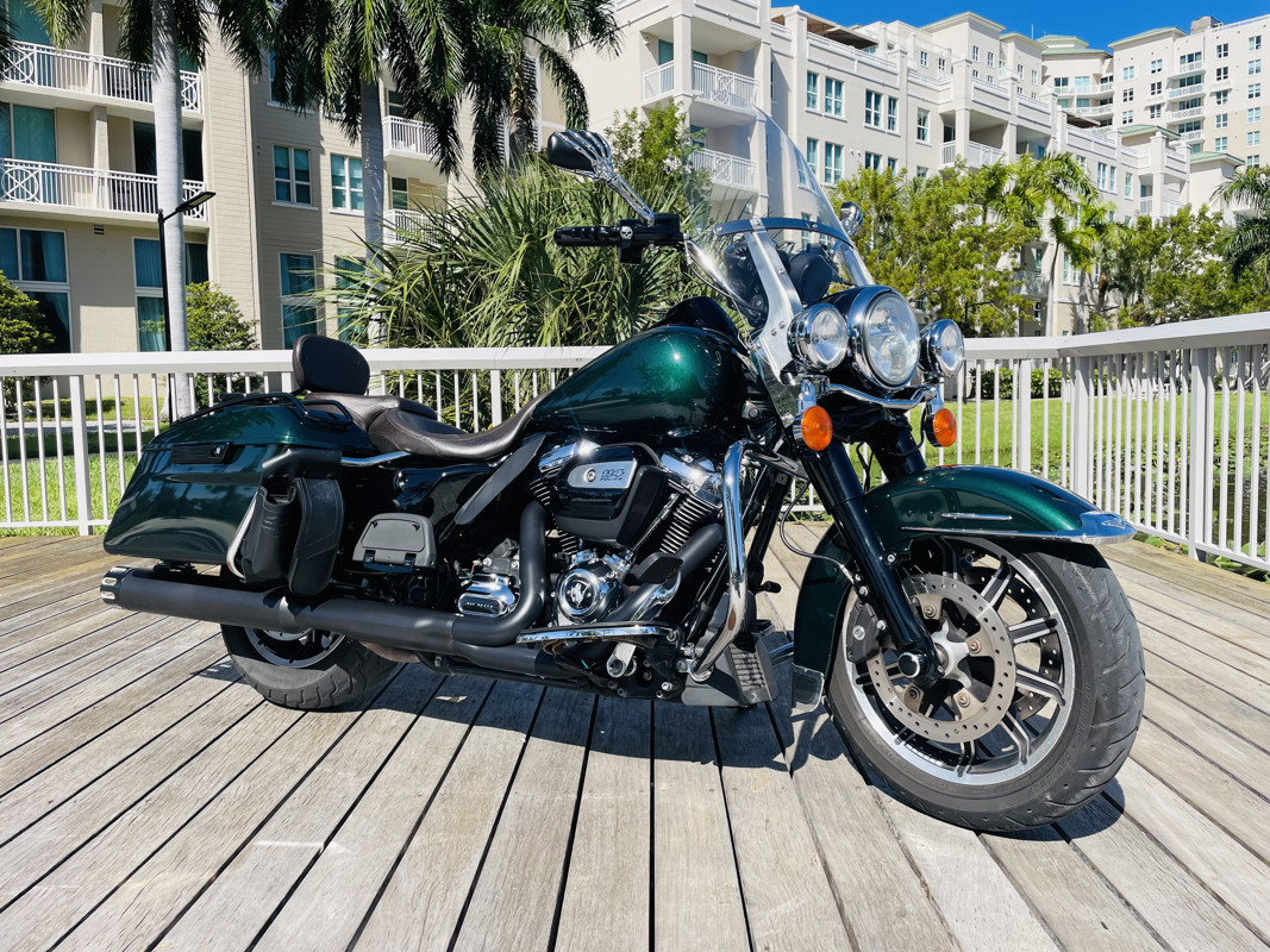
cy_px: 476
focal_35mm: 26
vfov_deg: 53.1
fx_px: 954
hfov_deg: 67.3
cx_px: 635
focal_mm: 4.2
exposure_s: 1/2747
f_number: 1.6
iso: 32
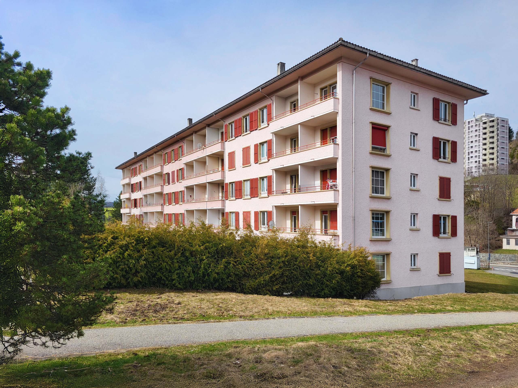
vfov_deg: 53.1
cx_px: 259
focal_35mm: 26
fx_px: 389
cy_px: 194
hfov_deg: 67.3
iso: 40
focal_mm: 5.4
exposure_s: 1/2314
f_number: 1.8
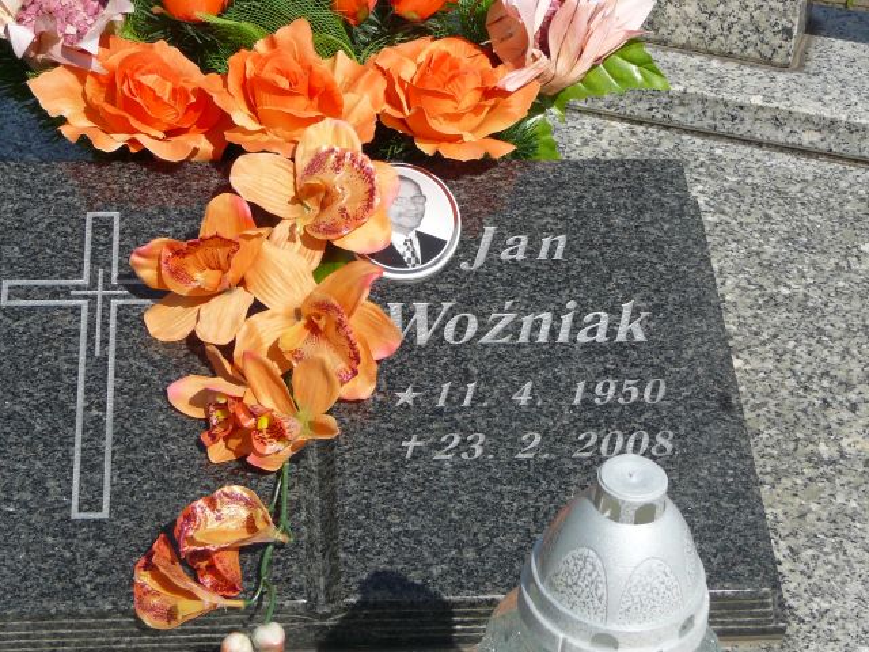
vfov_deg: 19.1
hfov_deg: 25.3
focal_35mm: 77
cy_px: 326
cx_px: 434
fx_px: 1933
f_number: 6.3
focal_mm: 11.5
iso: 80
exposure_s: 1/500
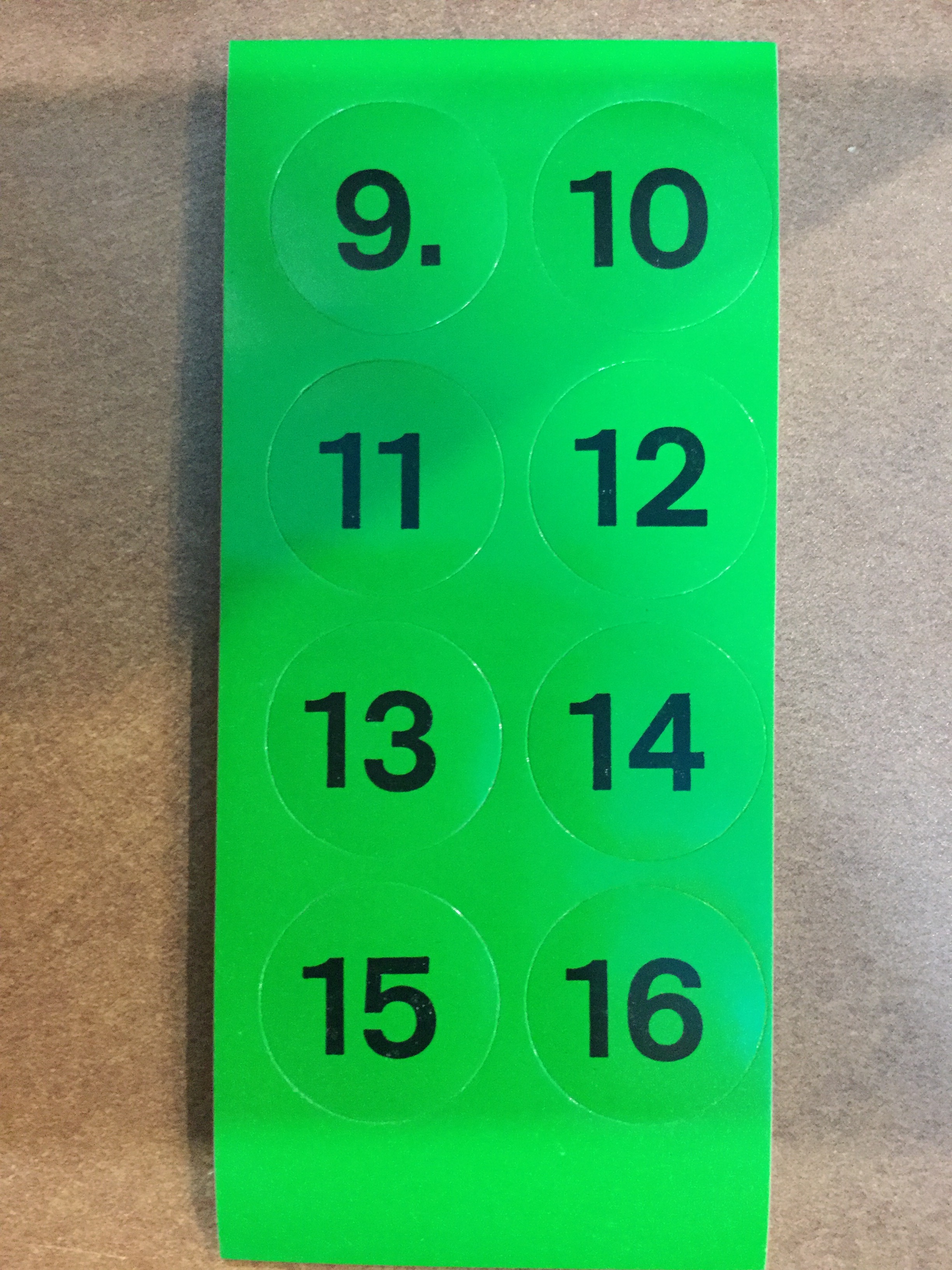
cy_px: 635
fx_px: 1137
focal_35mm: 31
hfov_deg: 45.4
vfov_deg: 58.4
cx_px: 476
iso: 400
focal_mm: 3.3
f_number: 2.4
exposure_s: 1/15
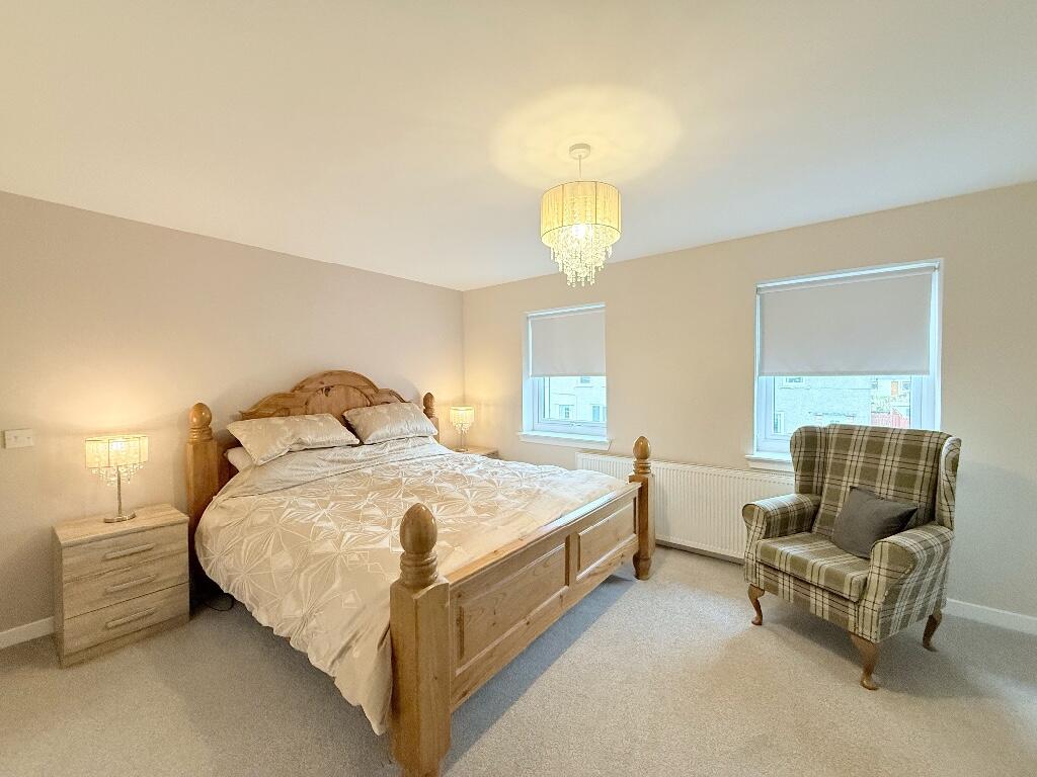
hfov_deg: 102.1
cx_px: 518
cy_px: 388
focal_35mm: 14
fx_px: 419
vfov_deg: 85.7
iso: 400
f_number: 2.2
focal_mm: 2.22
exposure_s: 1/100
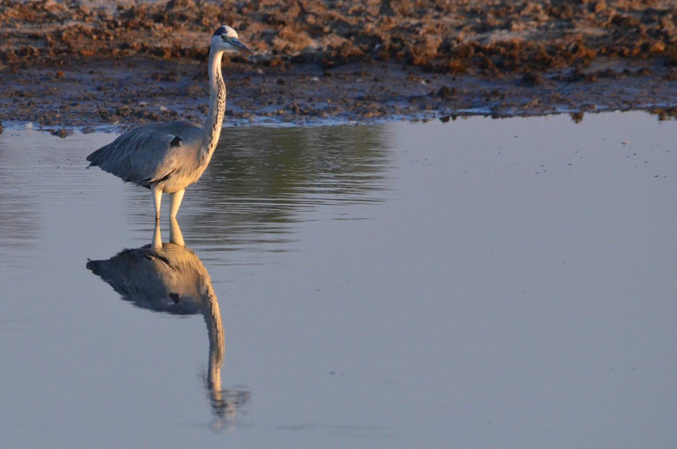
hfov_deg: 2.8
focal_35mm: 750
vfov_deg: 1.8
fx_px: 14076
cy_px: 224
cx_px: 338
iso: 2500
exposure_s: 1/1600
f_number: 10
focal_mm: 500
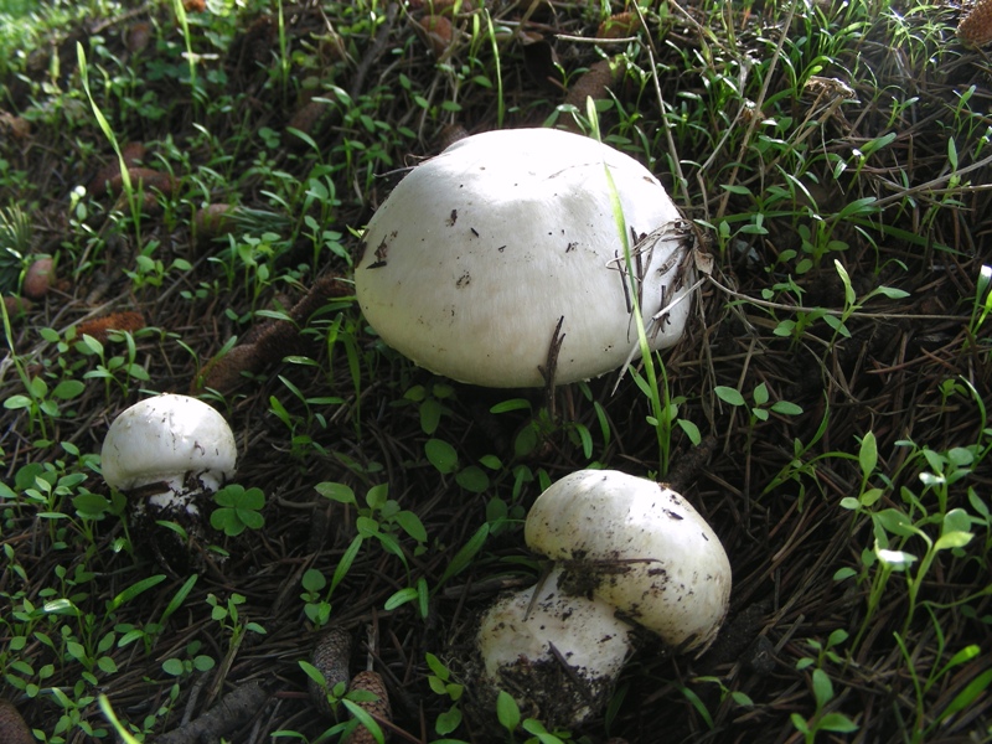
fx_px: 1089
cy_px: 372
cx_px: 496
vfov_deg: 37.7
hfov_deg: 49.0
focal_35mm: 38
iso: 50
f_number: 3.5
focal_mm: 6.3
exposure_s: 1/113
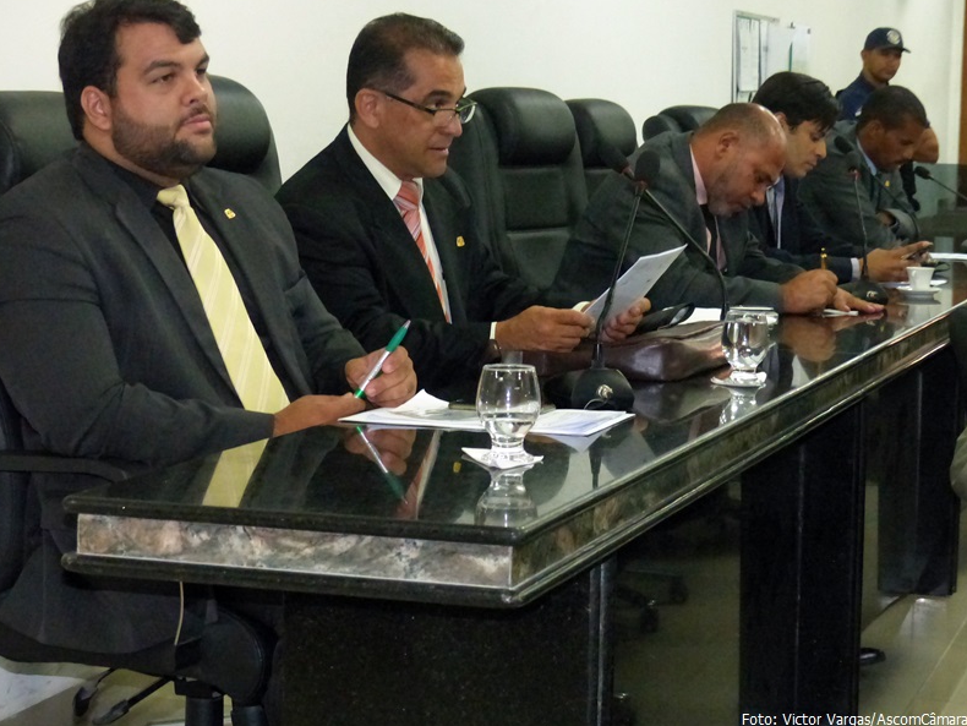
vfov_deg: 18.0
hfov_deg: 23.8
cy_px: 364
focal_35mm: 82
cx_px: 484
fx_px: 2291
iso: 1600
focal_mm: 14.5
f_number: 2.8
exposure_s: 1/60
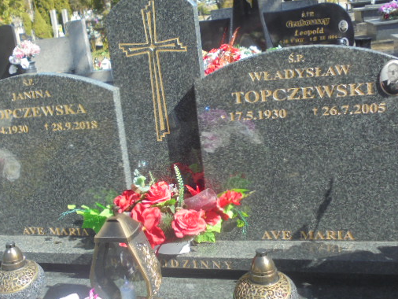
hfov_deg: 43.7
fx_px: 495
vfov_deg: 33.6
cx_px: 167
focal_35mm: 43
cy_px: 146
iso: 100
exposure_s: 1/320
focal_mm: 6.1
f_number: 4
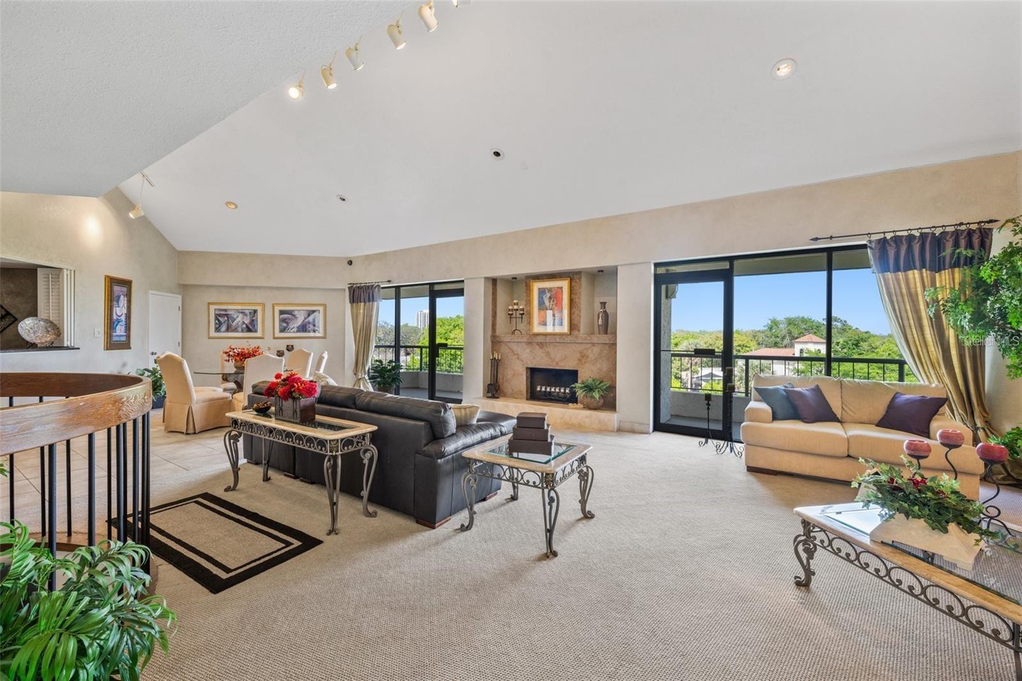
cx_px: 511
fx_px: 397
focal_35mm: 14
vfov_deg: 81.2
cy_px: 340
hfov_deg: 104.3
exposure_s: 1/10
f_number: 8
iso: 400
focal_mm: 14
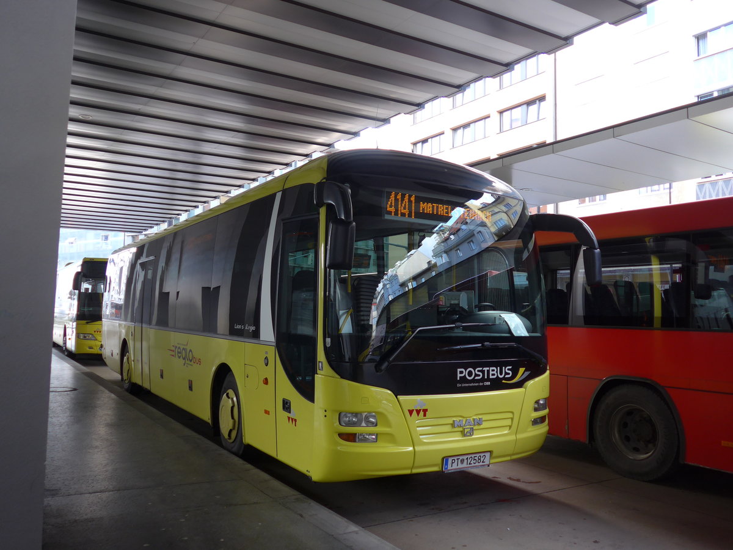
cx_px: 366
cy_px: 275
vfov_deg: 48.2
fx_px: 614
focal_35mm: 29
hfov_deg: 61.7
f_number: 2
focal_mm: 6
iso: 100
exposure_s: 1/60
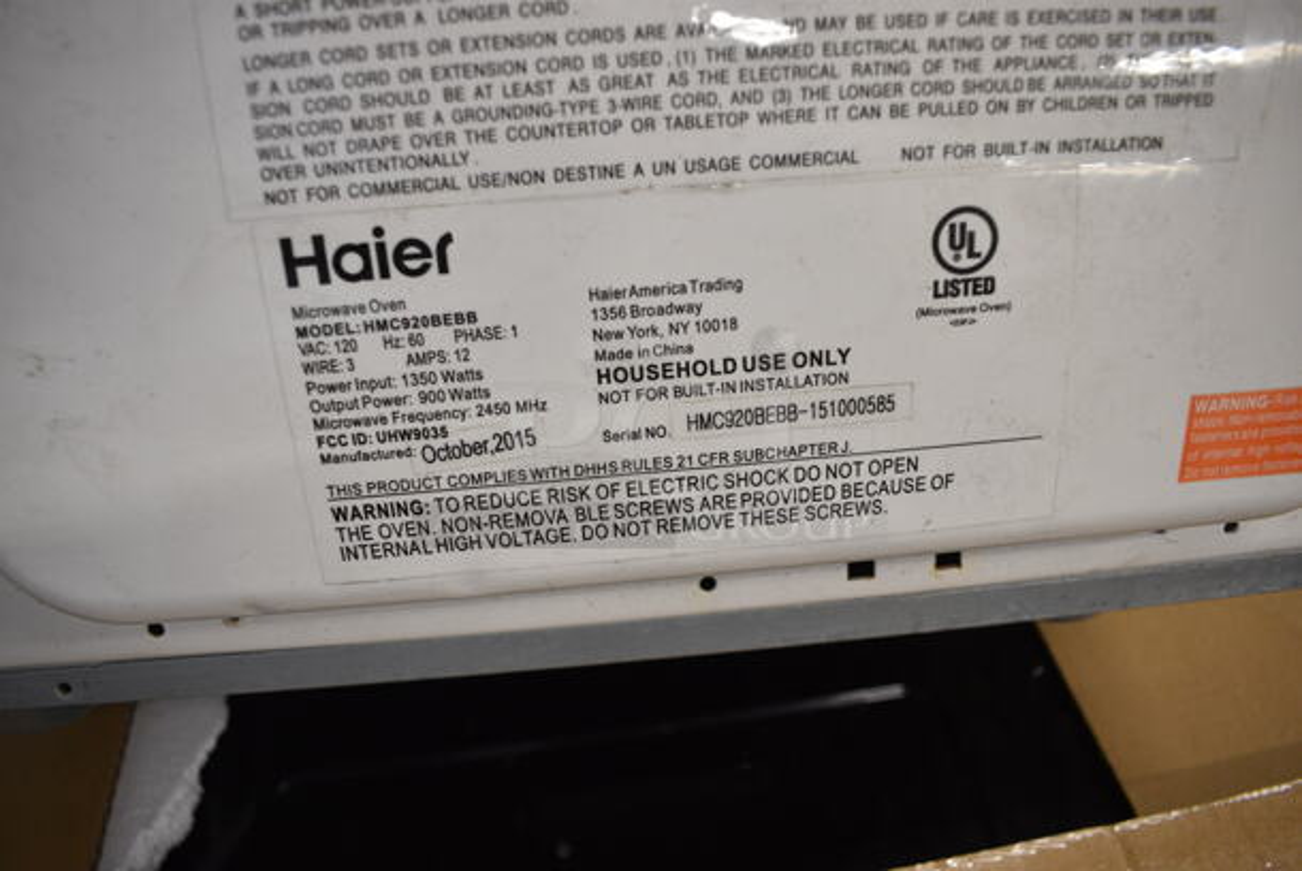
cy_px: 436
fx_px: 977
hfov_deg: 67.3
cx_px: 651
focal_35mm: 27
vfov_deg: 48.0
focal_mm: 18
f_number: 5
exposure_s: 1/60
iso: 800
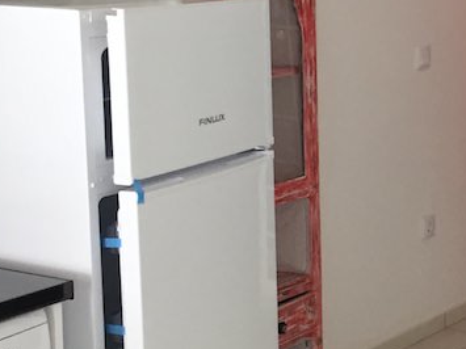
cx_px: 600
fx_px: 1319
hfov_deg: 18.7
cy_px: 138
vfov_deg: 15.1
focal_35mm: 98
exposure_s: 1/33
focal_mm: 4.15
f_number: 2.2
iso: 64
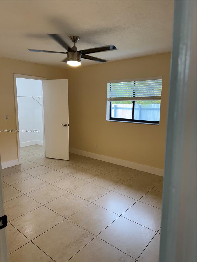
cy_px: 131
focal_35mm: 24
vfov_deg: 71.6
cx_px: 98
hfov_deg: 56.8
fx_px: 182
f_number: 1.78
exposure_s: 1/120
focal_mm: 6.76
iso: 100
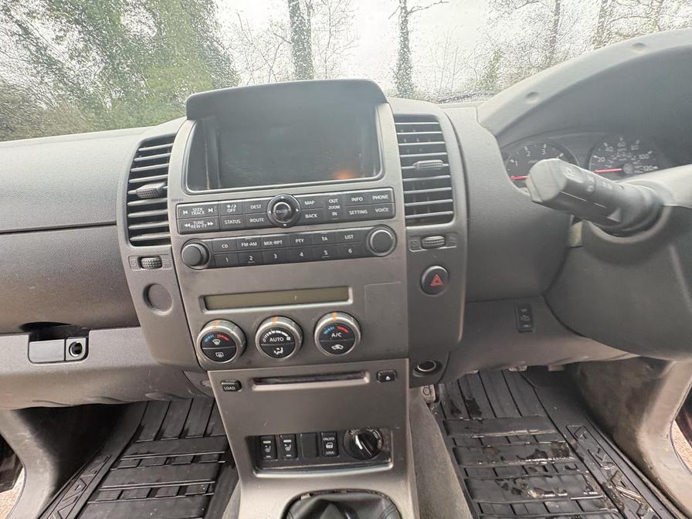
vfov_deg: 85.7
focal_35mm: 14
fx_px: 280
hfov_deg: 102.1
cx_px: 346
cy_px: 260
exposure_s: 1/60
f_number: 2.2
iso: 250
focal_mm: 2.22
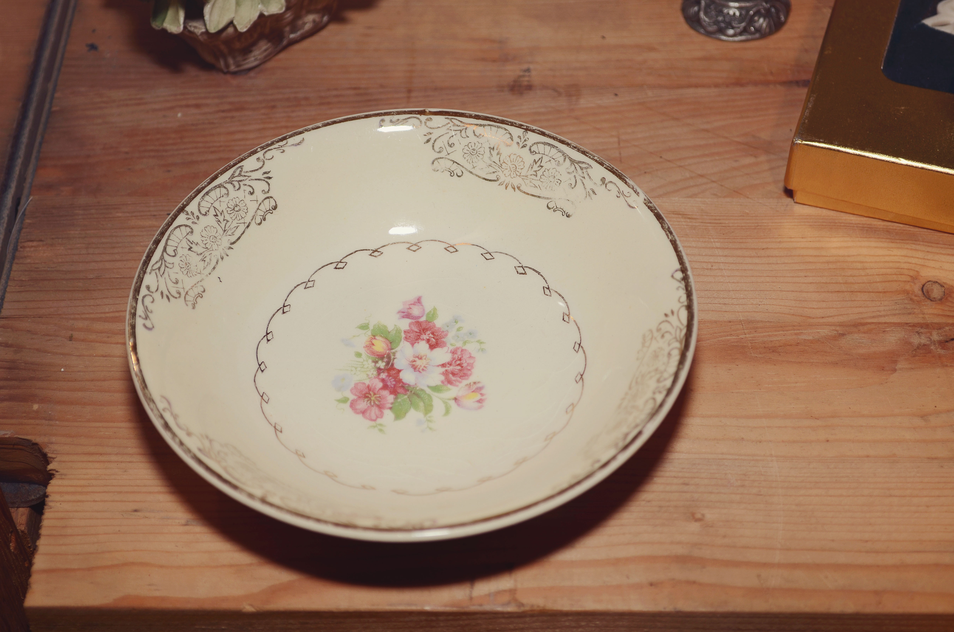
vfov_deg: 18.8
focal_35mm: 72
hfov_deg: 28.1
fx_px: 1904
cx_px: 477
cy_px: 316
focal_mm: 48
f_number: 5.3
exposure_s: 1/40
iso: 100
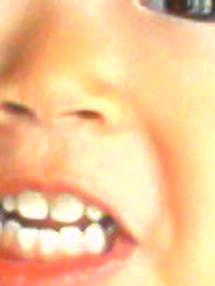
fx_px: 1116
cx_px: 69
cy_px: 159
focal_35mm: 135
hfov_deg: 11.0
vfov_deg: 14.6
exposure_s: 1/167
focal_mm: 1.5
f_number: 2.8
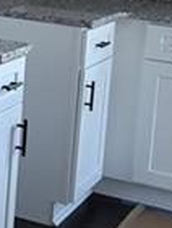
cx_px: -232
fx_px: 867
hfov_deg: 10.0
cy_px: -50
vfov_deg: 14.5
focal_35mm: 131
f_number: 1.78
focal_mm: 6.76
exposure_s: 1/121
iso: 160
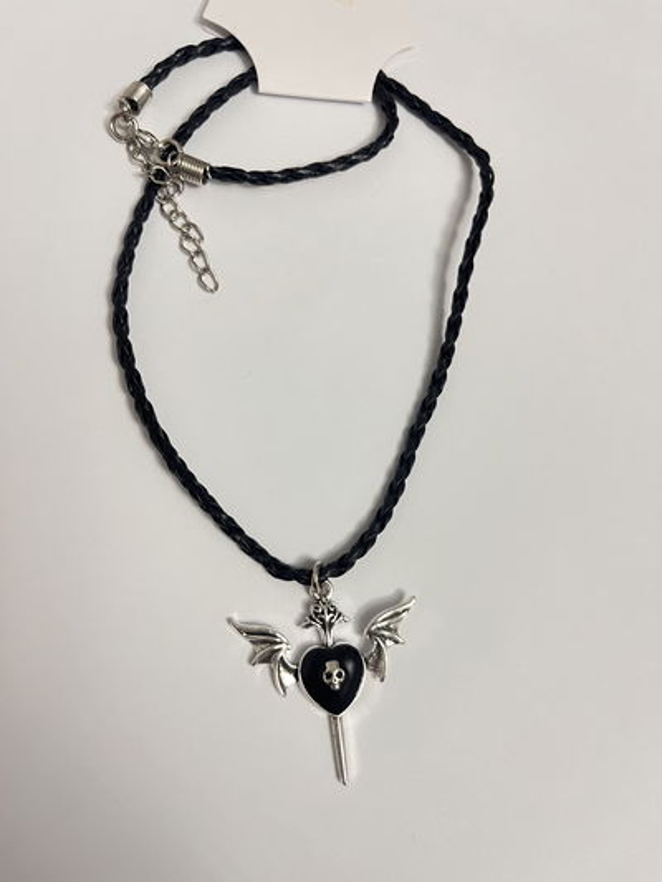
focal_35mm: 26
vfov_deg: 67.3
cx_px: 331
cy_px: 441
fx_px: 663
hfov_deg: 53.1
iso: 400
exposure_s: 1/33
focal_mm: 5.1
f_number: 1.6
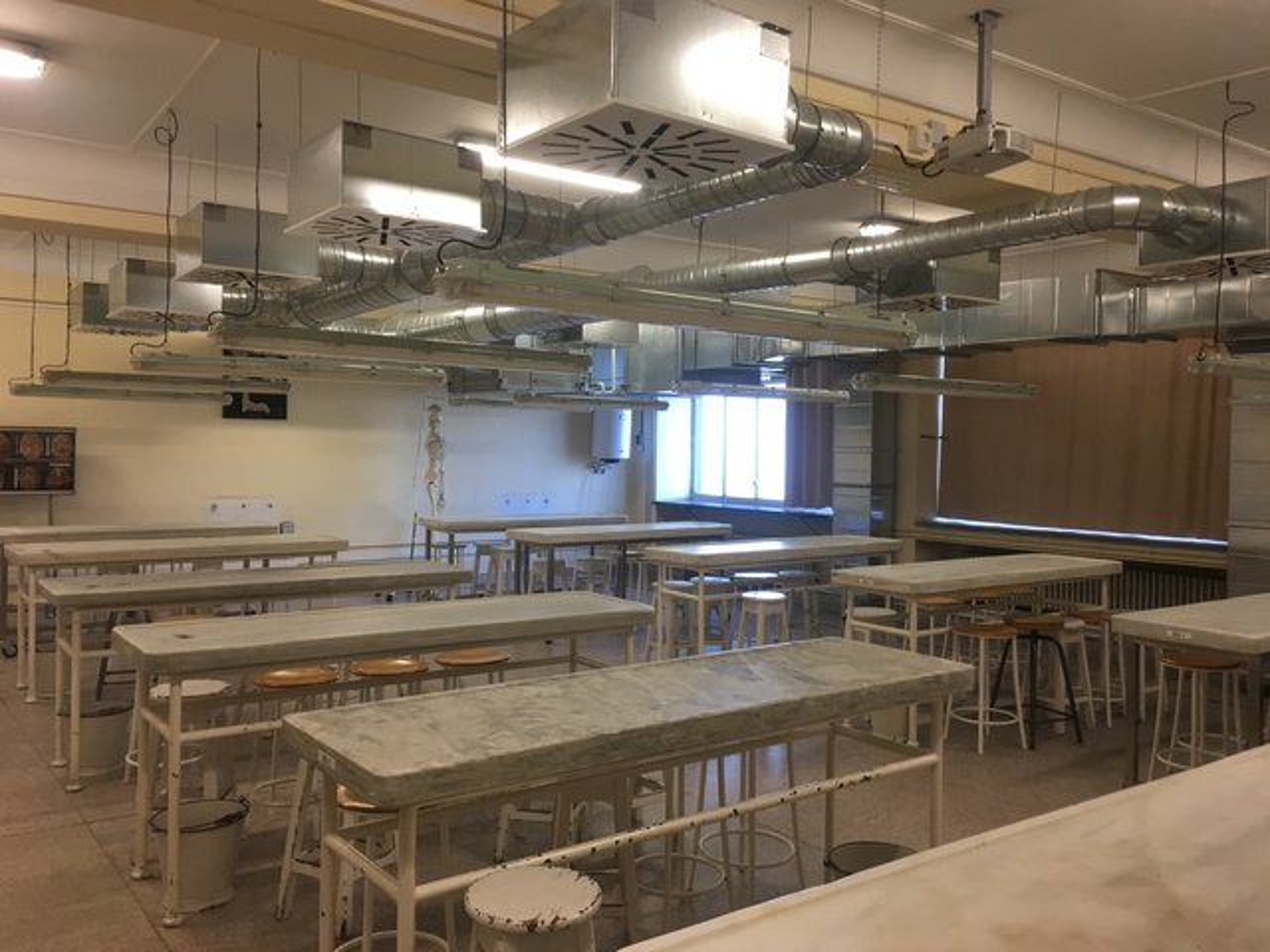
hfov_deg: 61.7
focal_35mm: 29
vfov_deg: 48.2
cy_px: 476
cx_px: 635
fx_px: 1064
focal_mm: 4.15
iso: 40
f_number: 2.2
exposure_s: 1/17
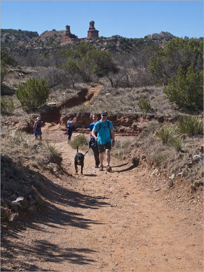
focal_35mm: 70
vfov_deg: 27.8
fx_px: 550
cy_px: 136
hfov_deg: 21.0
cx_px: 102
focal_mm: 35
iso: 200
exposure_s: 1/400
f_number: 9
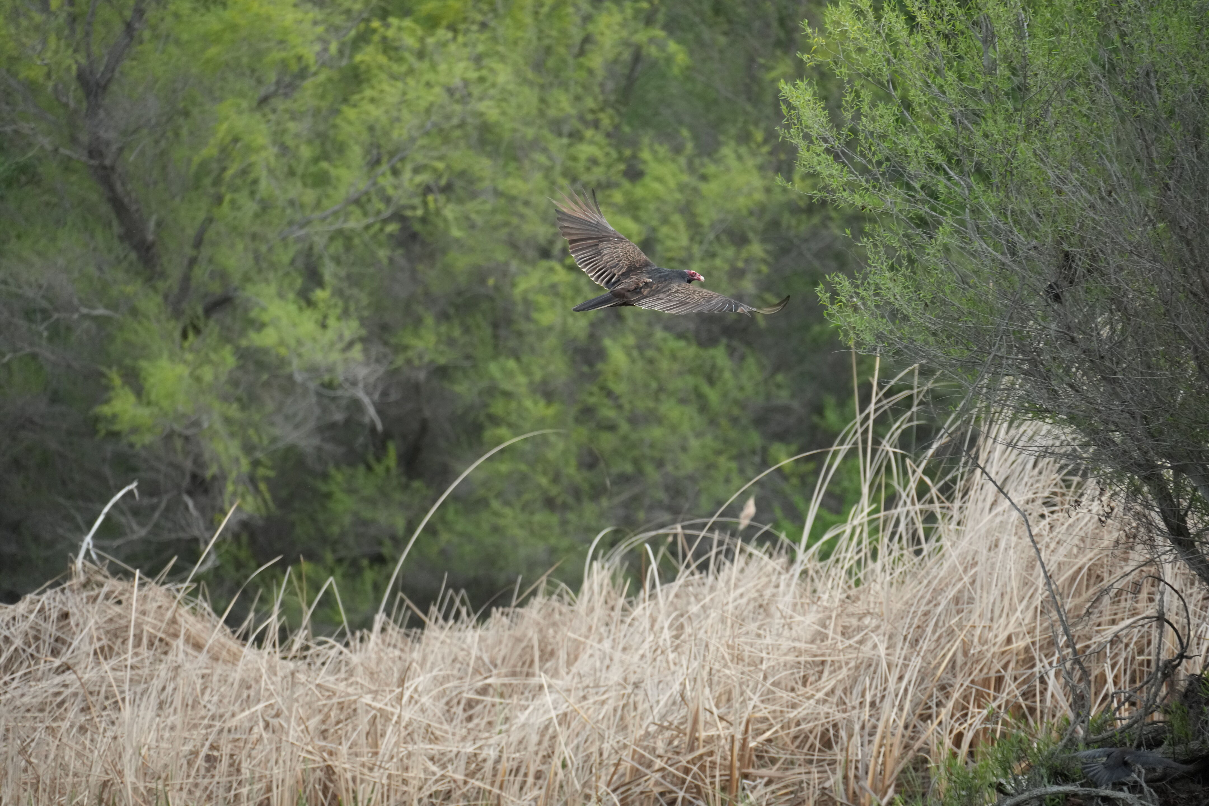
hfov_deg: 6.9
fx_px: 10074
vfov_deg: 4.6
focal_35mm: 300
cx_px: 604
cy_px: 403
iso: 2500
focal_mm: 300
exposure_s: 1/2000
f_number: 7.1
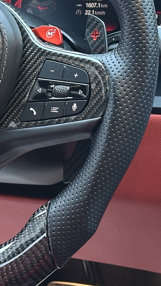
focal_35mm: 124
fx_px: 941
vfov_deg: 17.2
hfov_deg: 9.7
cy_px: 64
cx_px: -14
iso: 320
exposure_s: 1/35
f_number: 1.78
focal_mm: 6.86
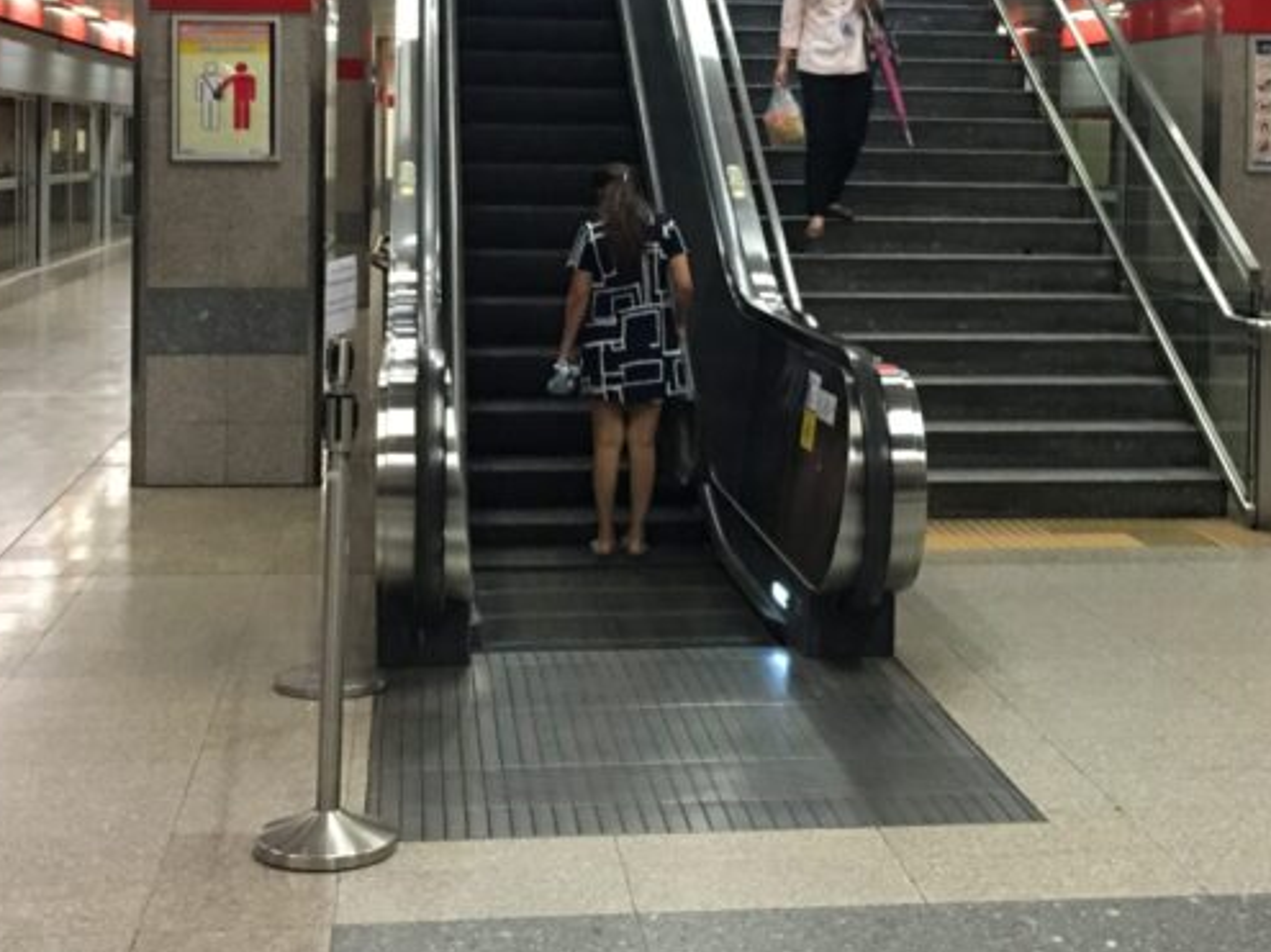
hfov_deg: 32.1
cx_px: 742
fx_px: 2202
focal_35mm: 60
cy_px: 185
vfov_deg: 24.0
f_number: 2.2
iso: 80
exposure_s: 1/10
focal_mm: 4.15
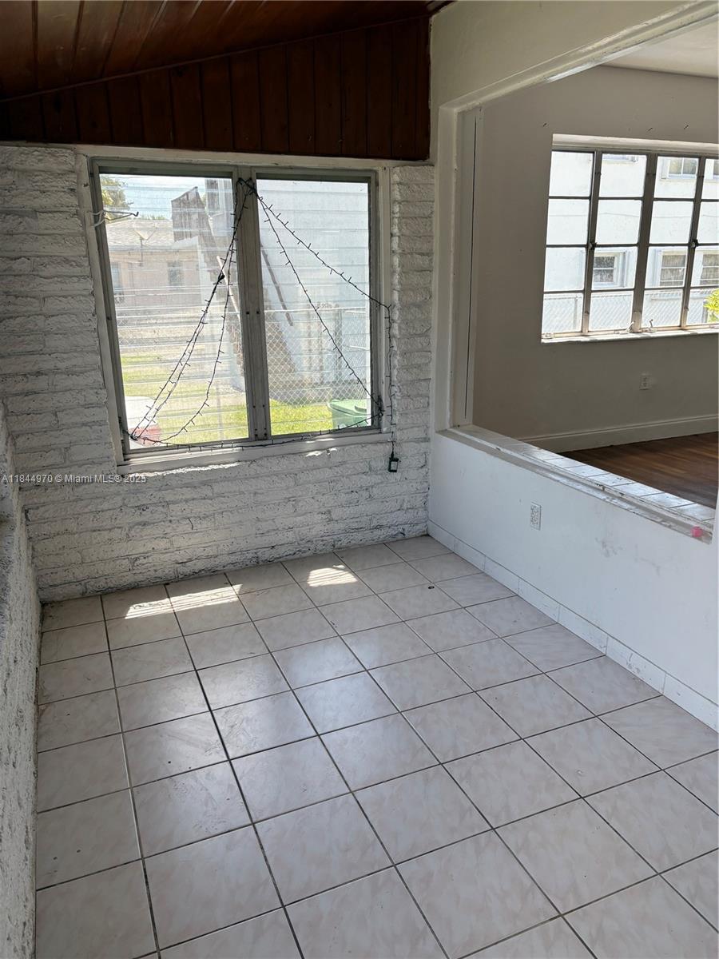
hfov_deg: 53.1
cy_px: 480
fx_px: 720
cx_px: 360
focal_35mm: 26
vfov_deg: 67.3
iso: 50
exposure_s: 1/716
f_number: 1.6
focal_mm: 5.96
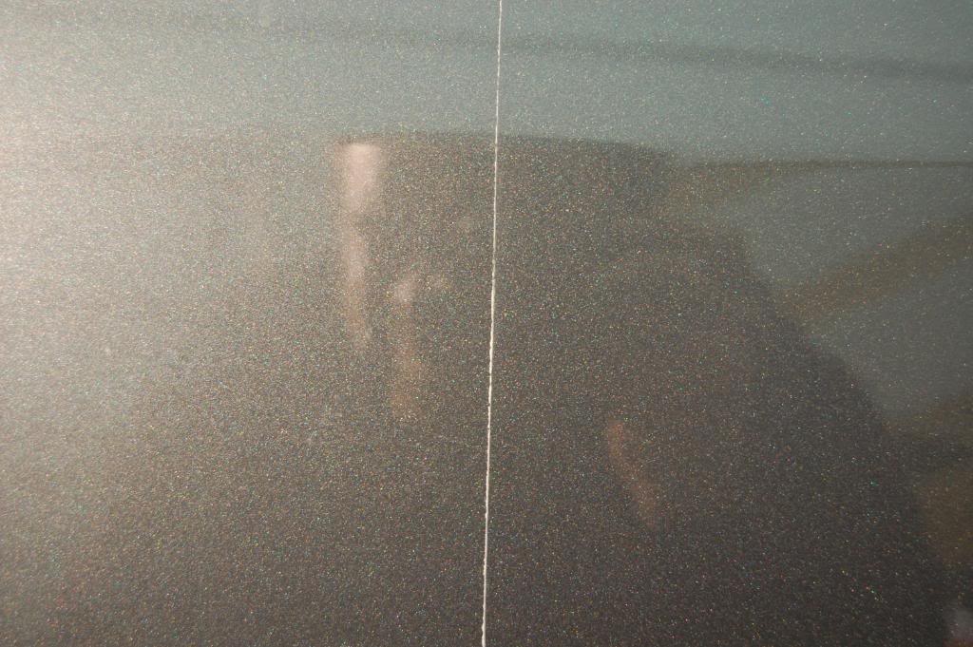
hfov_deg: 35.1
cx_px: 486
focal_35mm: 57
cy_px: 324
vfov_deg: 23.7
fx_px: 1539
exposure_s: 1/15
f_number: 4.8
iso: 800
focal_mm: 38
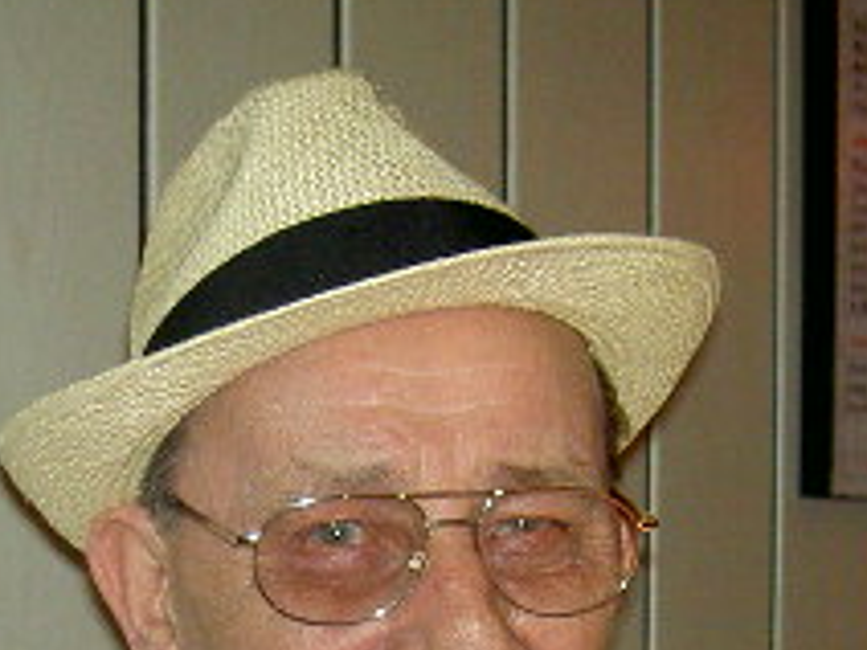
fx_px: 2955
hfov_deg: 16.7
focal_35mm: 118
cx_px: 311
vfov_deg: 12.0
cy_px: 957
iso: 100
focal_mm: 8
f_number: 2.8
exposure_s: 1/59.5
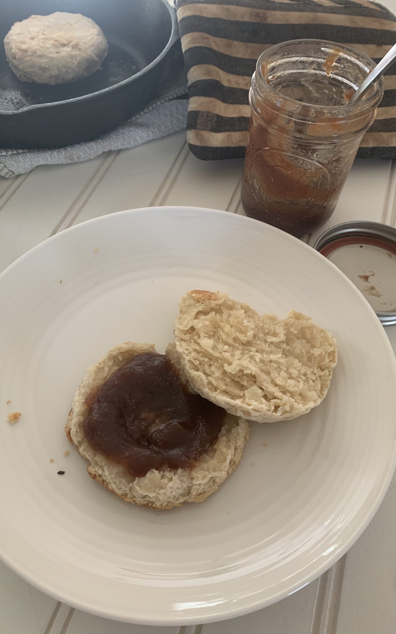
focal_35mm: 28
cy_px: 321
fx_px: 483
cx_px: 178
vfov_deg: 66.5
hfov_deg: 44.5
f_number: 1.8
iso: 200
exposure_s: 1/60
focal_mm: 4.25
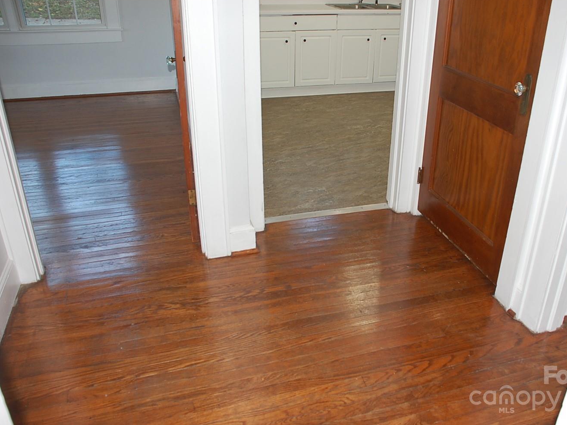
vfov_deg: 42.9
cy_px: 210
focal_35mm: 33
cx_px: 324
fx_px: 540
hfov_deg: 55.2
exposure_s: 1/60
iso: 400
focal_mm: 20
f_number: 3.8
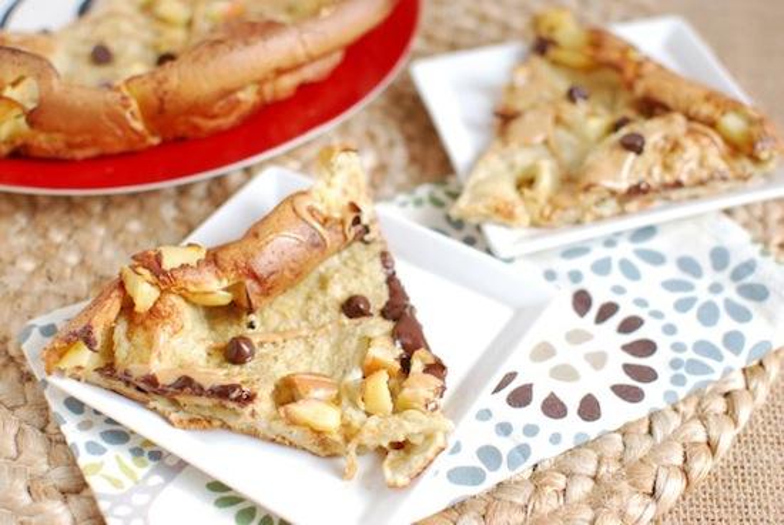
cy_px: 262
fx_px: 1145
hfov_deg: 37.8
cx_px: 392
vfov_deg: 25.8
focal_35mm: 52
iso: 200
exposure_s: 1/100
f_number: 3.2
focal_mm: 35
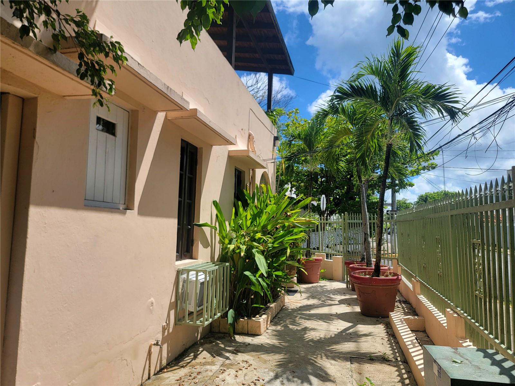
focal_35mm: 24
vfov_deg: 56.8
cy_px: 193
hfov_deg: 71.6
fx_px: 357
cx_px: 258
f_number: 1.8
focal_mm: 6.7
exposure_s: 1/1111
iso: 16
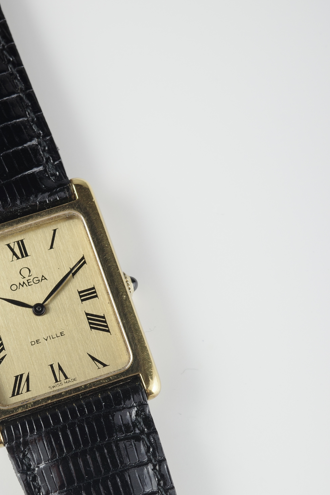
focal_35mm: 82
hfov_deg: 16.5
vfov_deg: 24.6
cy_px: 330
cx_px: 41
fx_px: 1128
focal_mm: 26
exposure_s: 1/25
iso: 200
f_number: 6.3
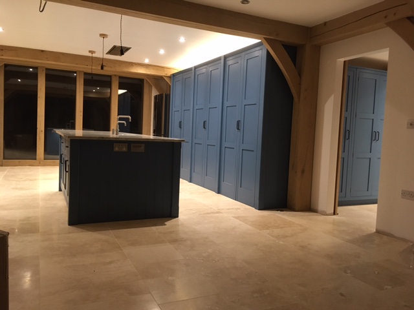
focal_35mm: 29
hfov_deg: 61.7
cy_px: 155
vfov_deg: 48.2
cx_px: 207
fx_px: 347
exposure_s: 1/33
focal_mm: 4.15
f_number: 2.2
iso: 200
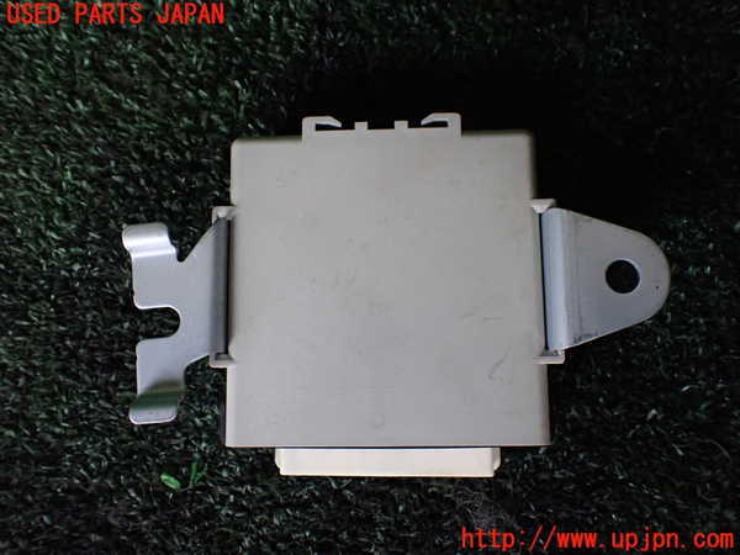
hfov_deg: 60.0
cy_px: 278
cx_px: 370
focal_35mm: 30
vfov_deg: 46.8
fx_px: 641
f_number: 2.3
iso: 500
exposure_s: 1/125
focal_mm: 5.4
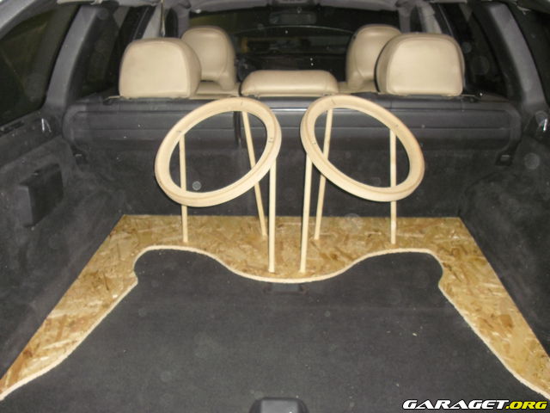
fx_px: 604
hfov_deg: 49.0
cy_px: 206
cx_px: 275
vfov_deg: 37.7
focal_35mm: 38
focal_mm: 6.2
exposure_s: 1/60
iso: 200
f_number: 2.8
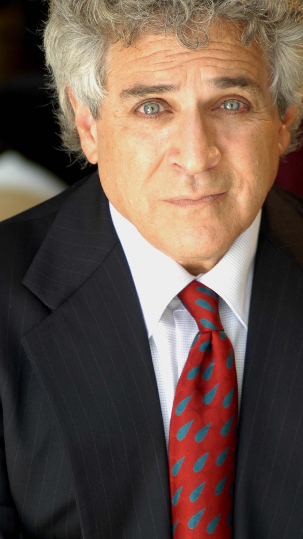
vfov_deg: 7.5
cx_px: 187
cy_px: 327
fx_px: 4099
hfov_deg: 4.2
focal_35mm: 287
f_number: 4.2
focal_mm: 122
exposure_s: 1/60
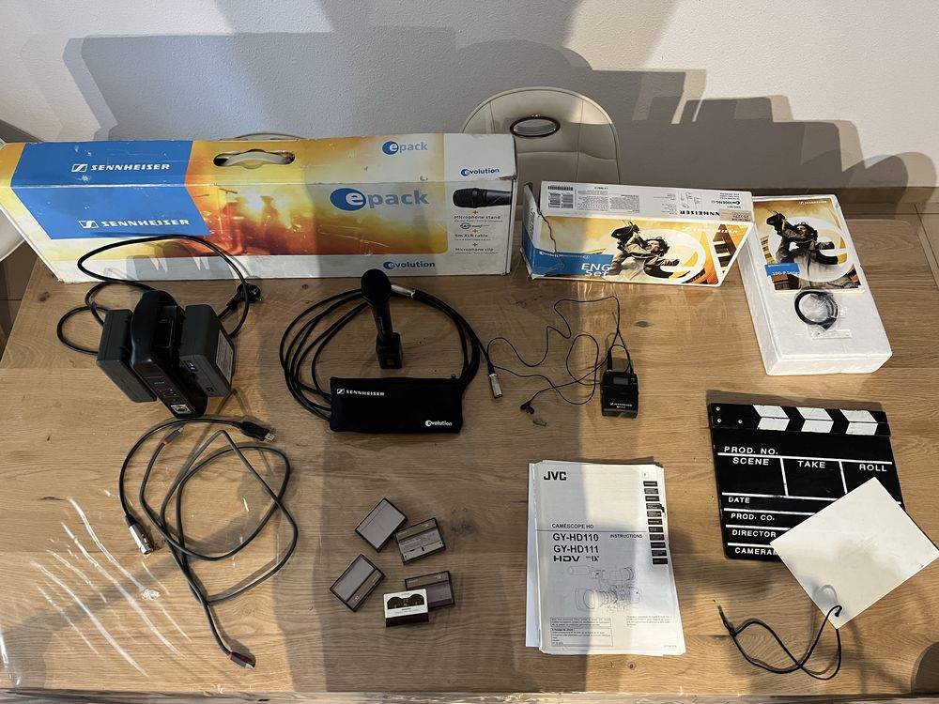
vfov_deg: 53.1
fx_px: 705
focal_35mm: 26
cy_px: 352
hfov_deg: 67.3
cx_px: 470
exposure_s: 1/50
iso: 320
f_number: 1.6
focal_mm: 5.1
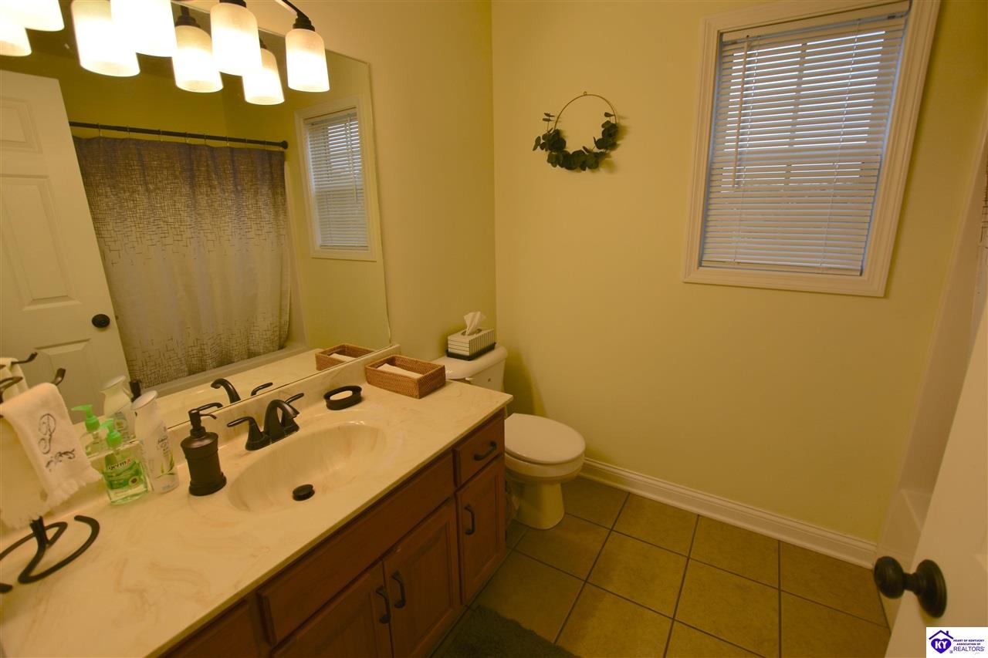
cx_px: 494
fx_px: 412
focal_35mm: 15
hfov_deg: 100.4
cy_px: 329
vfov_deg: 77.3
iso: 100
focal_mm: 10
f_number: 4.5
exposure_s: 1/80
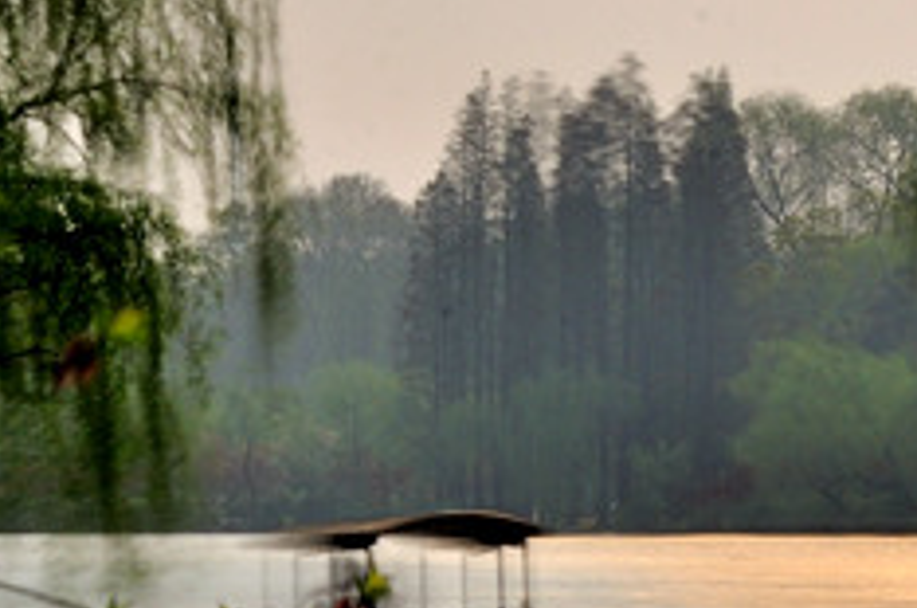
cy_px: 347
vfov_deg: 5.6
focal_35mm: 246
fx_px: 6253
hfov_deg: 8.3
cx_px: 999
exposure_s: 13
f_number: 32
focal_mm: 48
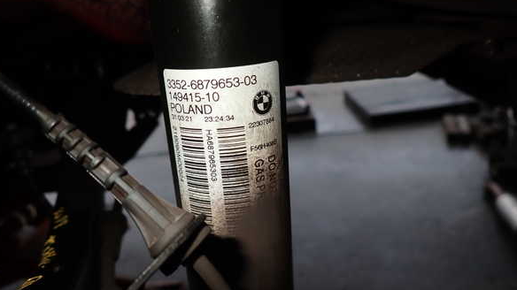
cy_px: 144
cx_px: 253
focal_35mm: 28
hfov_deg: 67.9
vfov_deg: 41.5
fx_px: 384
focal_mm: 4.5
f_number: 5.6
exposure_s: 1/30
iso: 125
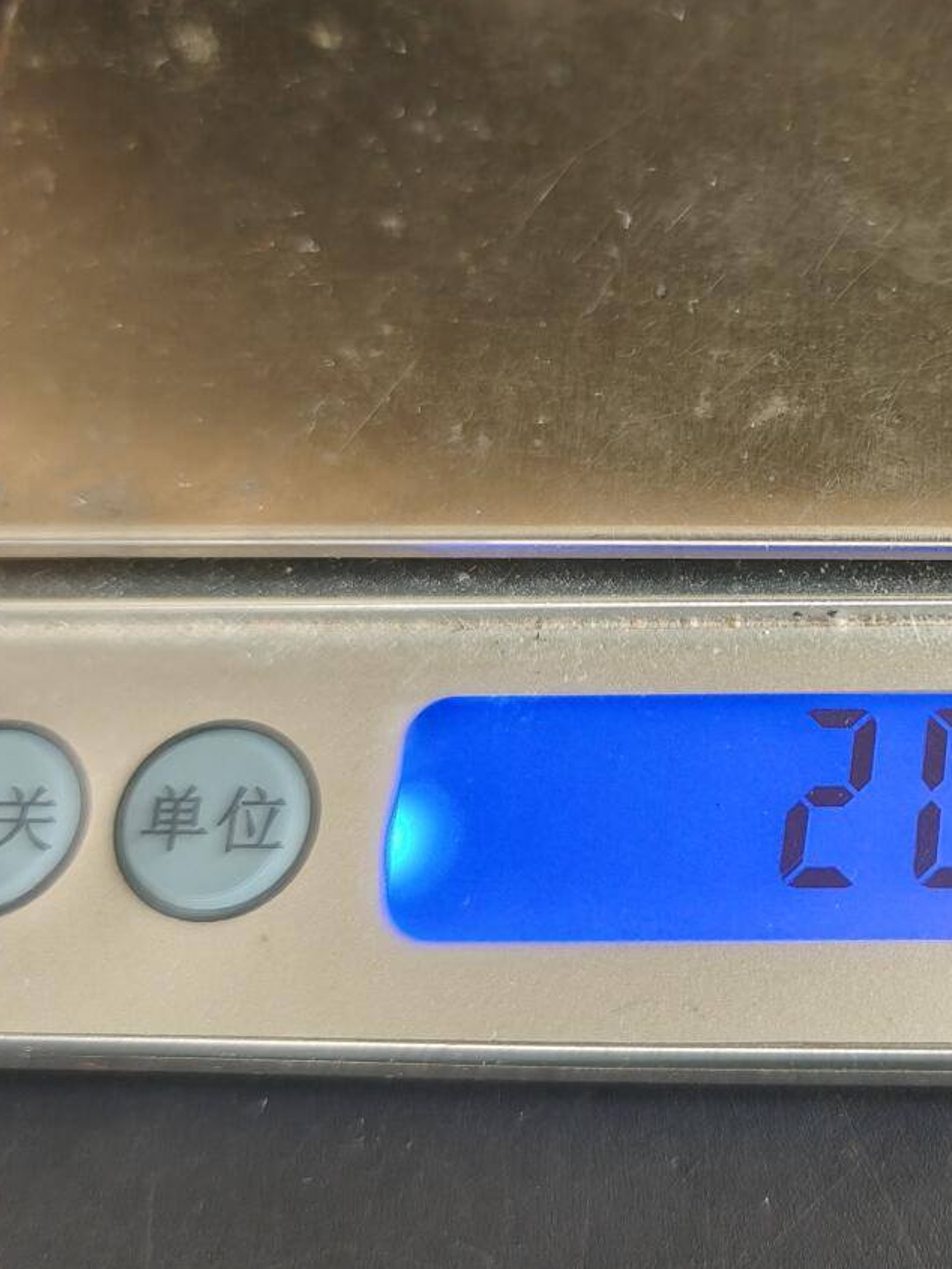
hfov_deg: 28.4
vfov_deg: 38.9
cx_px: 875
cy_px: 569
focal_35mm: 49
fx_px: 1796
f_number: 1.6
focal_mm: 6.06
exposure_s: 1/100
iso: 320
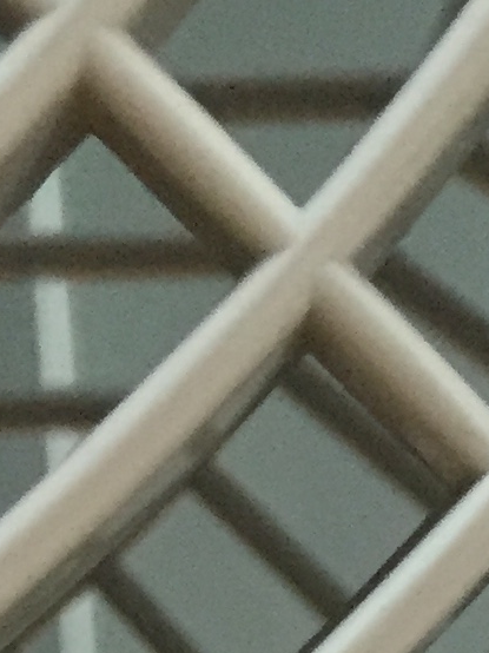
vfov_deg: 9.6
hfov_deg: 8.3
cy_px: 1792
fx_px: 3223
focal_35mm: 171
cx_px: 904
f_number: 2.2
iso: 200
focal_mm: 4.15
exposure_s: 1/33
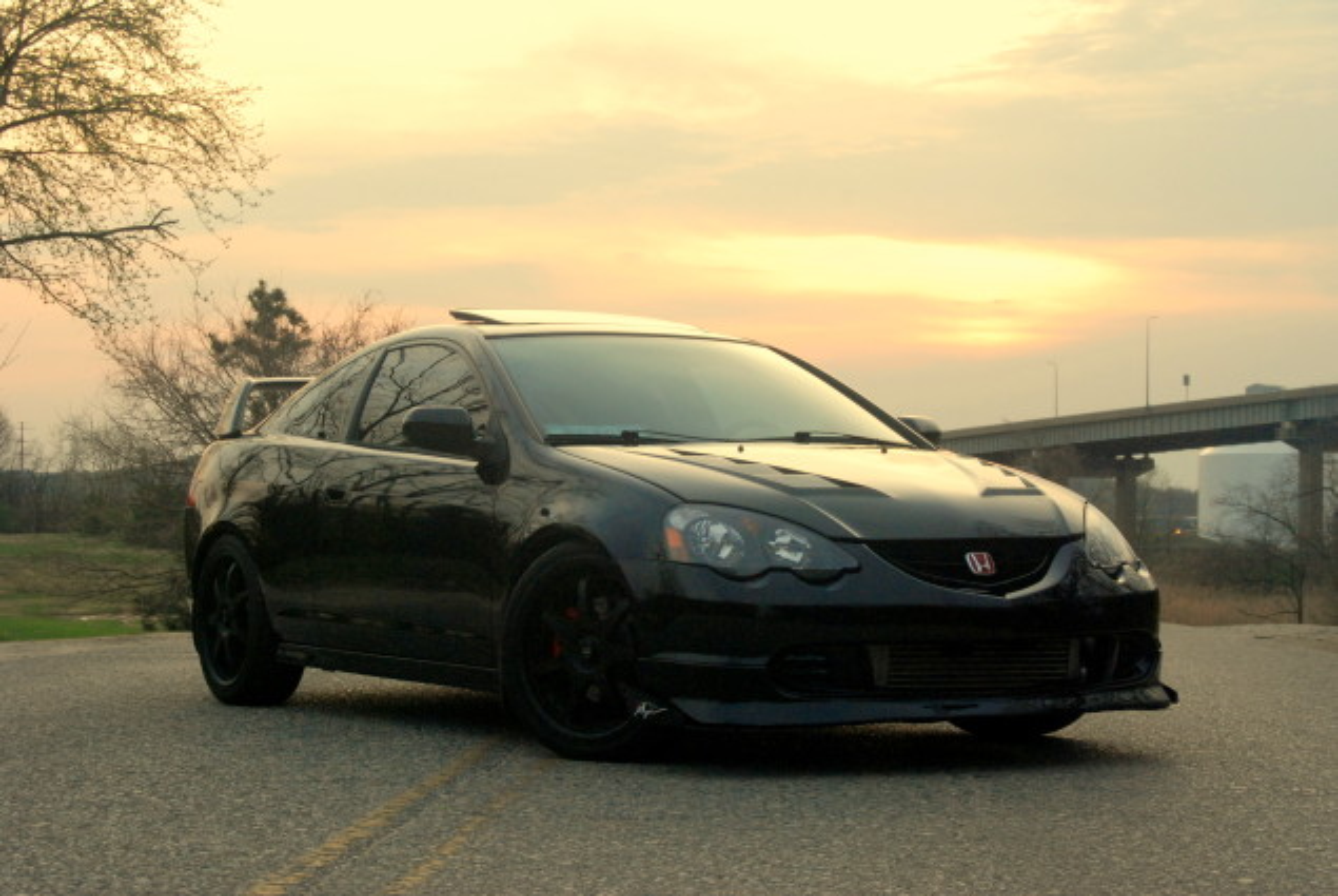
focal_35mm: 69
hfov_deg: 29.2
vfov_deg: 19.8
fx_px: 2567
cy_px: 448
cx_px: 669
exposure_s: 1/125
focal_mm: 46
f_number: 5.3
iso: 800
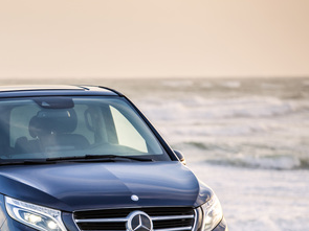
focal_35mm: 334
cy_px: 133
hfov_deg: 5.9
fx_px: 2980
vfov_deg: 4.4
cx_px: -18
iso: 100
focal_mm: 160
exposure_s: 1/100
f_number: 4
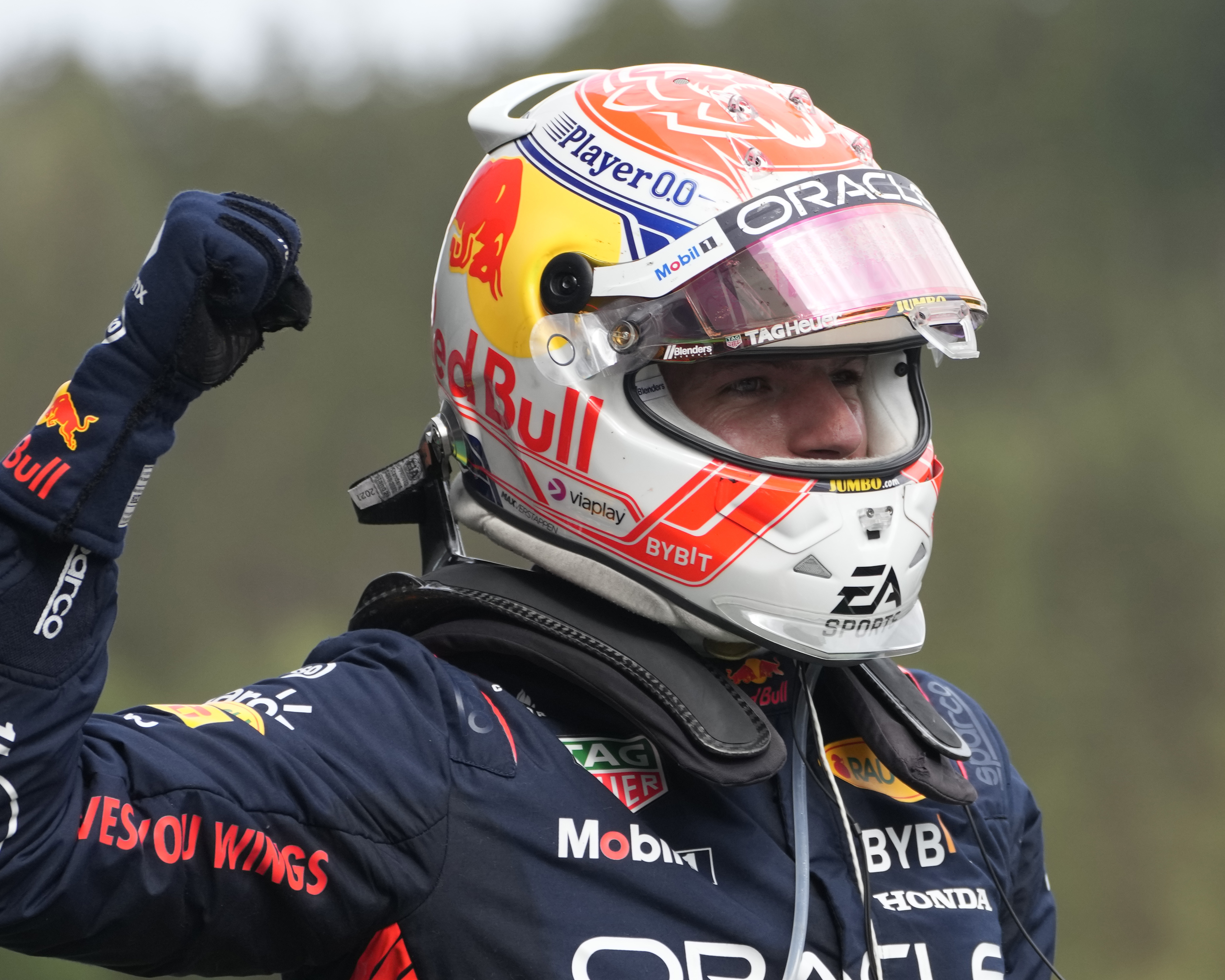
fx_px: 8665
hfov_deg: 8.1
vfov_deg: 6.5
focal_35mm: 239
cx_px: 559
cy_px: 505
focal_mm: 200
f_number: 5.6
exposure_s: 1/1000
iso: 640
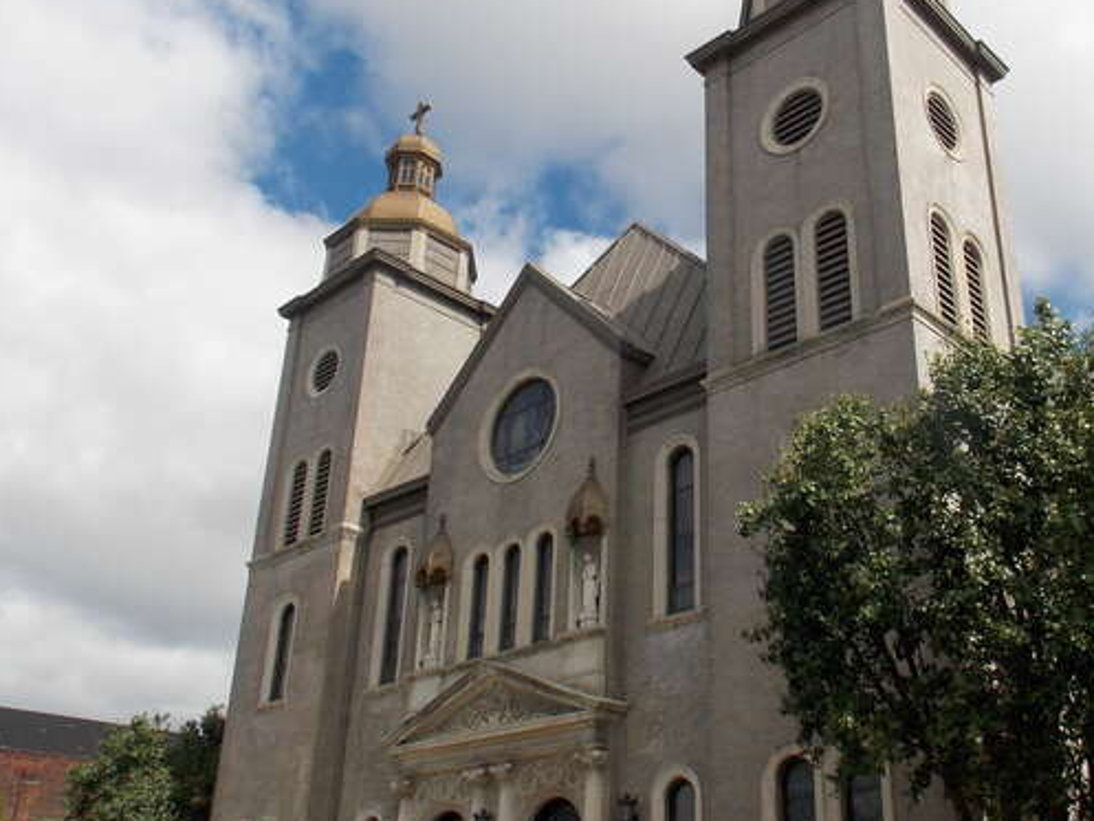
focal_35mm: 37
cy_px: 420
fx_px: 1170
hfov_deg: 49.8
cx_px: 663
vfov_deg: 38.7
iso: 80
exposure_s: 1/1250
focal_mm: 4
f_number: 3.1
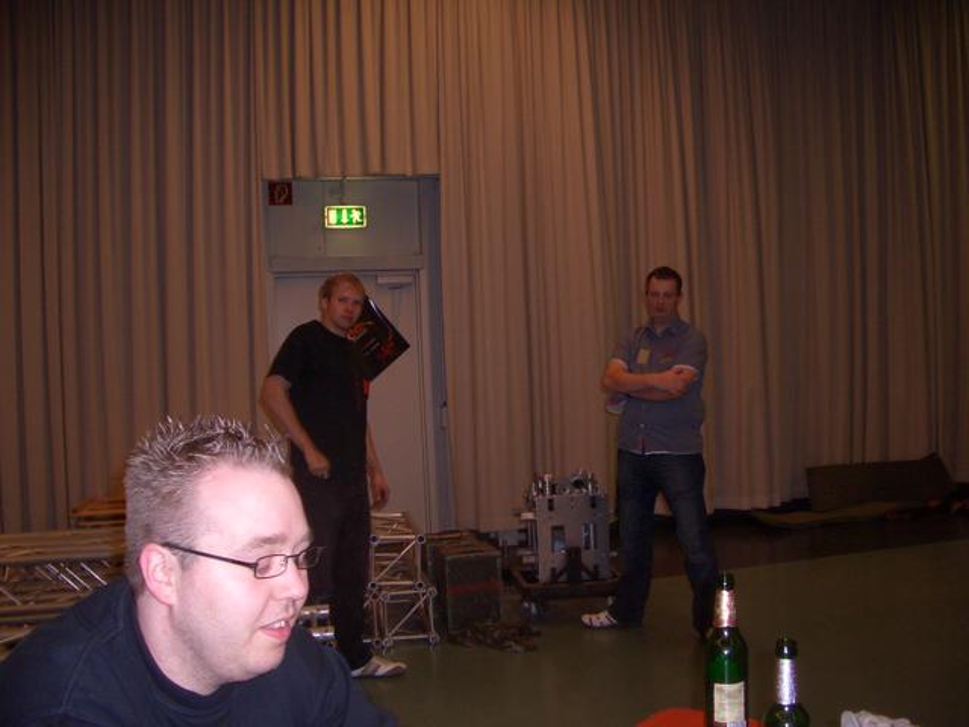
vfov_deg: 40.7
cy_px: 364
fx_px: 980
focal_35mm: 35
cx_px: 484
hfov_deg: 52.6
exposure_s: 1/60
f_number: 2.6
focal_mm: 5.8
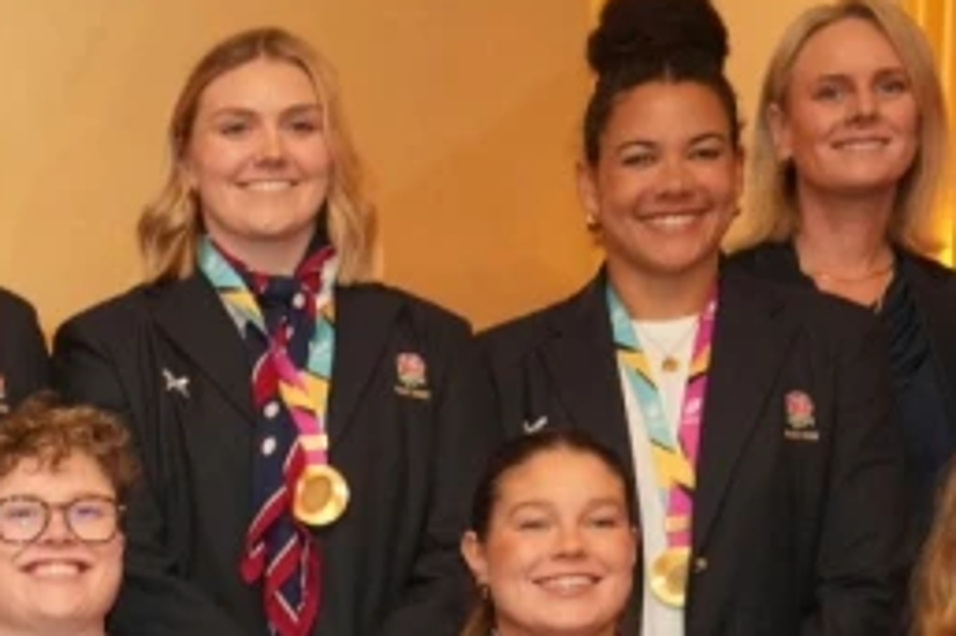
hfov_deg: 9.0
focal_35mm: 215
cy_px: 1172
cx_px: -1030
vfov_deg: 6.2
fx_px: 5706
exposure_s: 1/100
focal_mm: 46
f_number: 2.8
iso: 1600
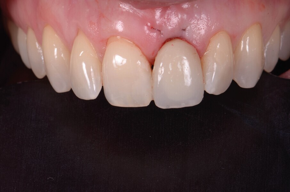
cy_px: 96
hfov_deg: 13.1
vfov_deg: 8.7
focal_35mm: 158
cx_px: 145
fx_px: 1266
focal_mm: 105
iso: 200
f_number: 25
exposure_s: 1/125
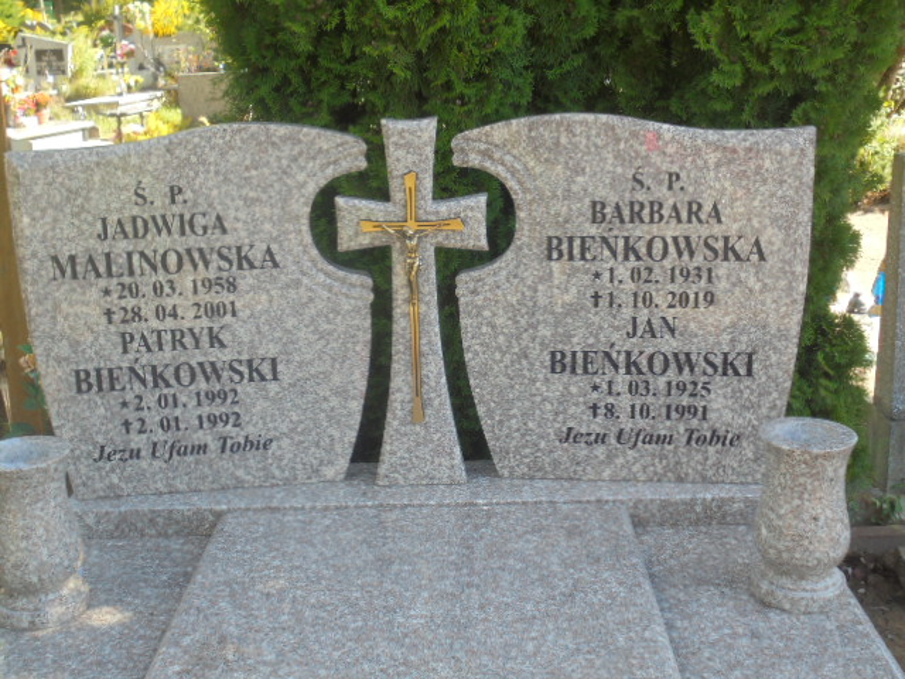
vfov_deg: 33.6
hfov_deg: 43.9
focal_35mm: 43
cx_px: 452
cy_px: 340
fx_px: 1124
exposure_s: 1/100
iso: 100
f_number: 4.5
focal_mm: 7.8
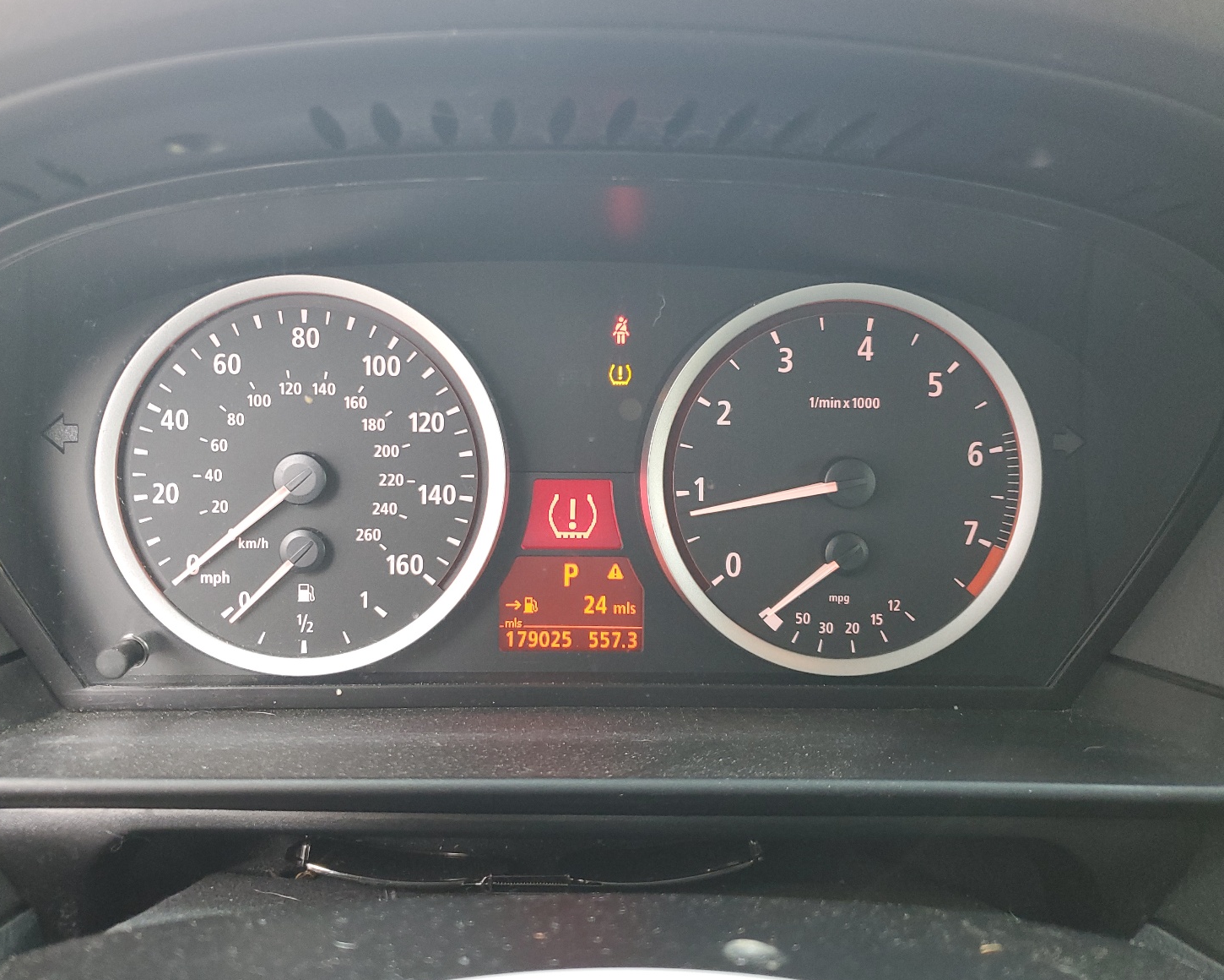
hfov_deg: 62.1
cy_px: 476
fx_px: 1014
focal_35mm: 28
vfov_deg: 51.5
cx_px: 555
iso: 117
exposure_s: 1/60.2
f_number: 1.5
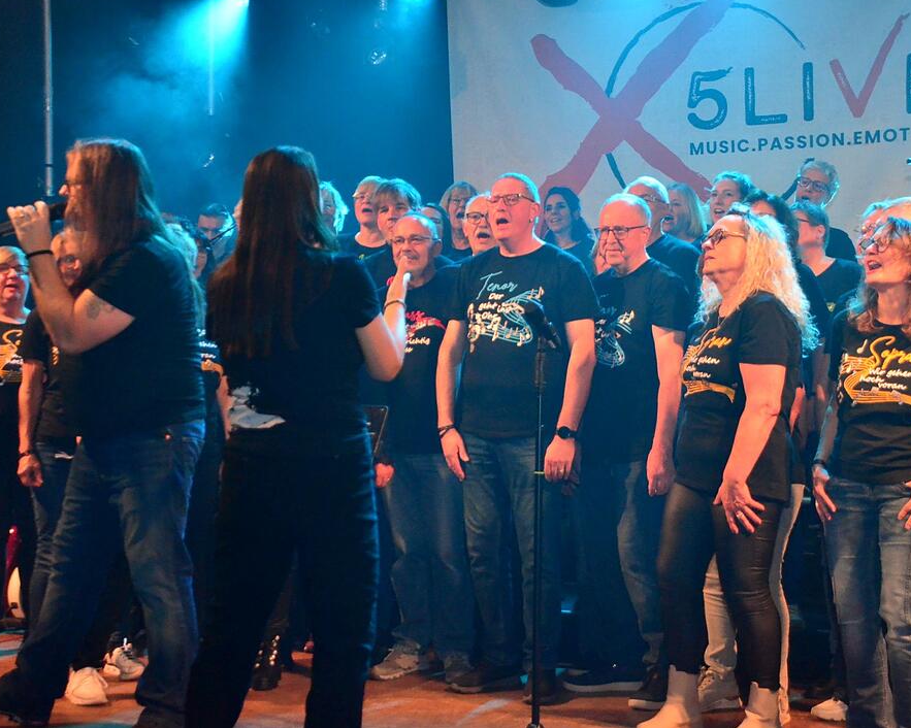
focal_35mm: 55
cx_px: 475
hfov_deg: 34.2
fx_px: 1483
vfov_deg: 27.6
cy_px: 361
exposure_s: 1/80
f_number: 5.6
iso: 3200
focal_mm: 32
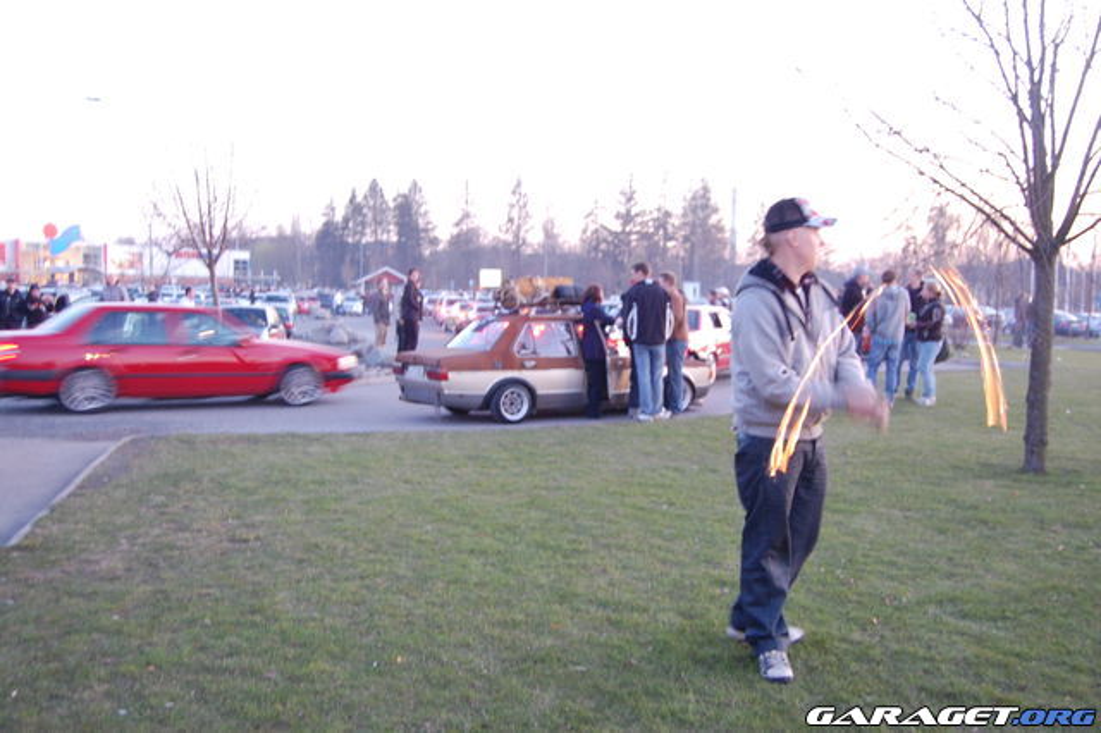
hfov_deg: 53.2
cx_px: 550
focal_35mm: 36
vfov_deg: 36.8
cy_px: 366
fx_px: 1100
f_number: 4
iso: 800
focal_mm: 24
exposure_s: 1/13
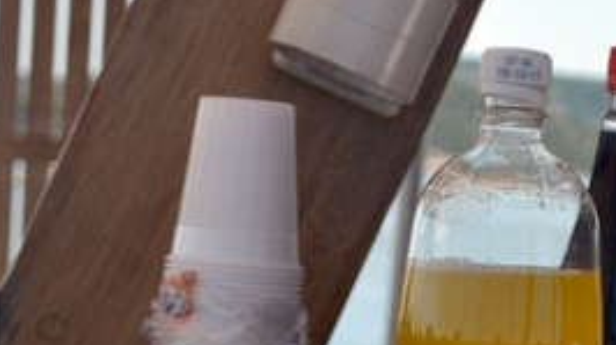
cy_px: 359
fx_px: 2627
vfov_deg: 7.5
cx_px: 544
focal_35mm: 161
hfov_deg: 13.3
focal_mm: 34
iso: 100
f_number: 5
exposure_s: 1/400
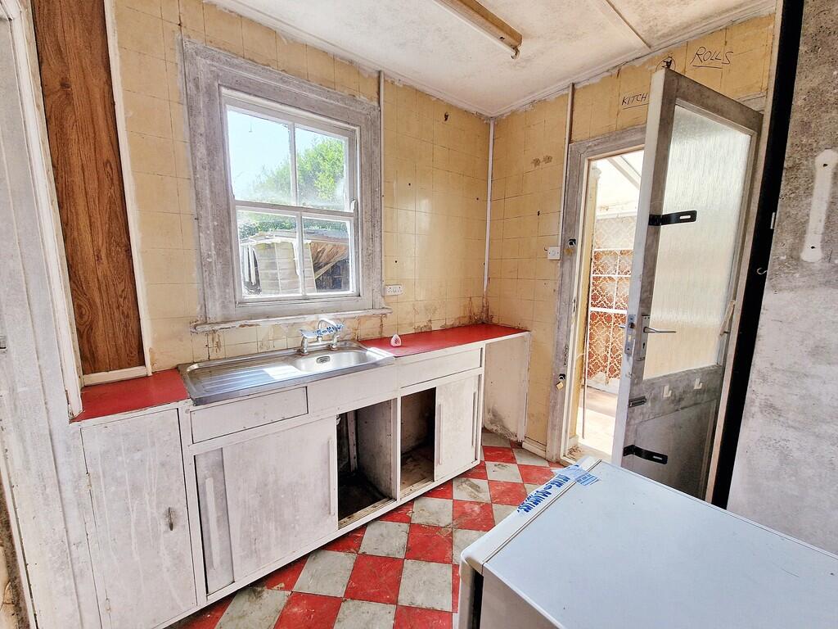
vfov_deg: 89.9
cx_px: 419
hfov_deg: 106.2
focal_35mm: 13
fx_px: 315
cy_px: 314
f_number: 2.2
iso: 50
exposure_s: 1/304
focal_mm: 2.2
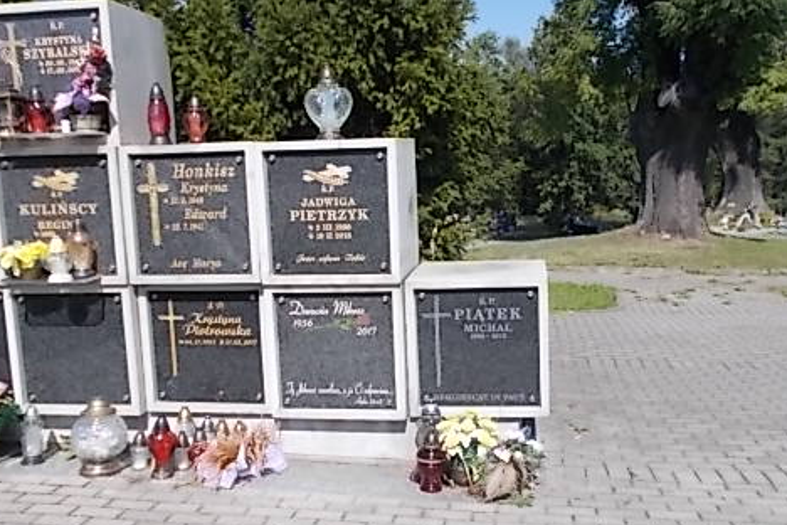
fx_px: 809
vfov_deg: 35.9
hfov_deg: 51.9
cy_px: 293
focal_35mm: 37
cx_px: 405
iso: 80
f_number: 8
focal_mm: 4.6
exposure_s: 1/160
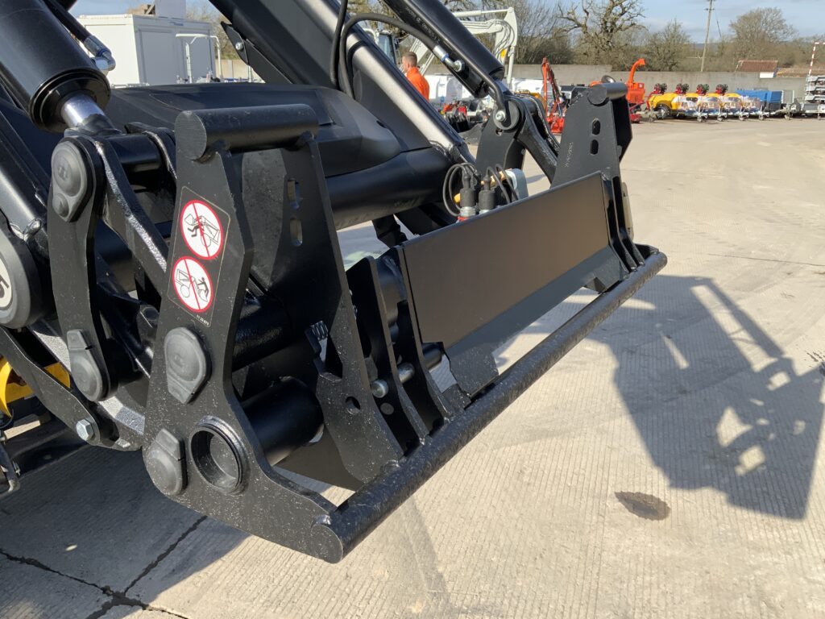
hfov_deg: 61.7
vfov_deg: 48.2
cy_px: 310
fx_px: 691
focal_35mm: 29
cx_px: 412
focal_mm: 3
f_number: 1.8
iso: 16
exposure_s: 1/997
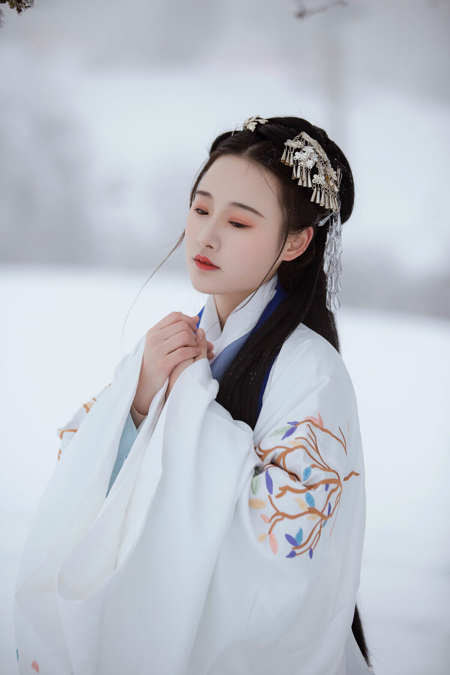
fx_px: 2250
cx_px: 225
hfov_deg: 11.4
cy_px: 338
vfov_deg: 17.1
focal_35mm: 120
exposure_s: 1/1000
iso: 125
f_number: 2.8
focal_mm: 120
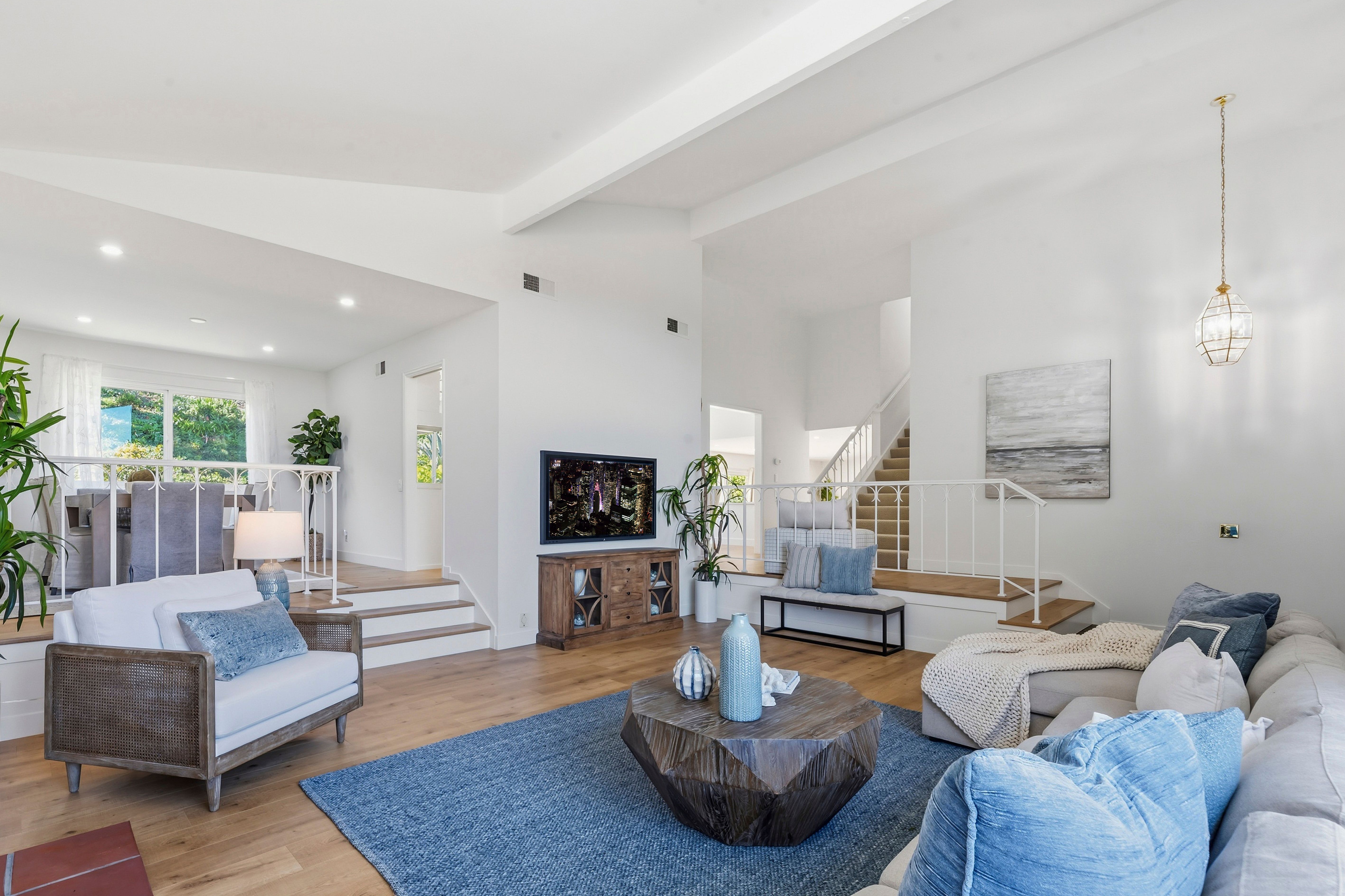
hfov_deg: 93.2
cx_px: 634
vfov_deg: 70.4
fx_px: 635
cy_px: 474
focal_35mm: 17
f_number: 11
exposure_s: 1/80
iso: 400
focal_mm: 16
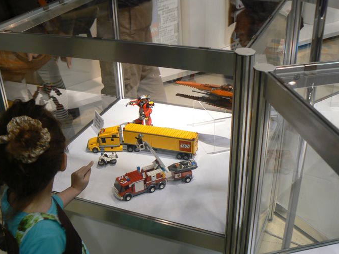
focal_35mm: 43
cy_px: 149
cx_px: 147
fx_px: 421
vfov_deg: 33.5
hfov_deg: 43.8
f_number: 2.8
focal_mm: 6
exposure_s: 1/30
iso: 100
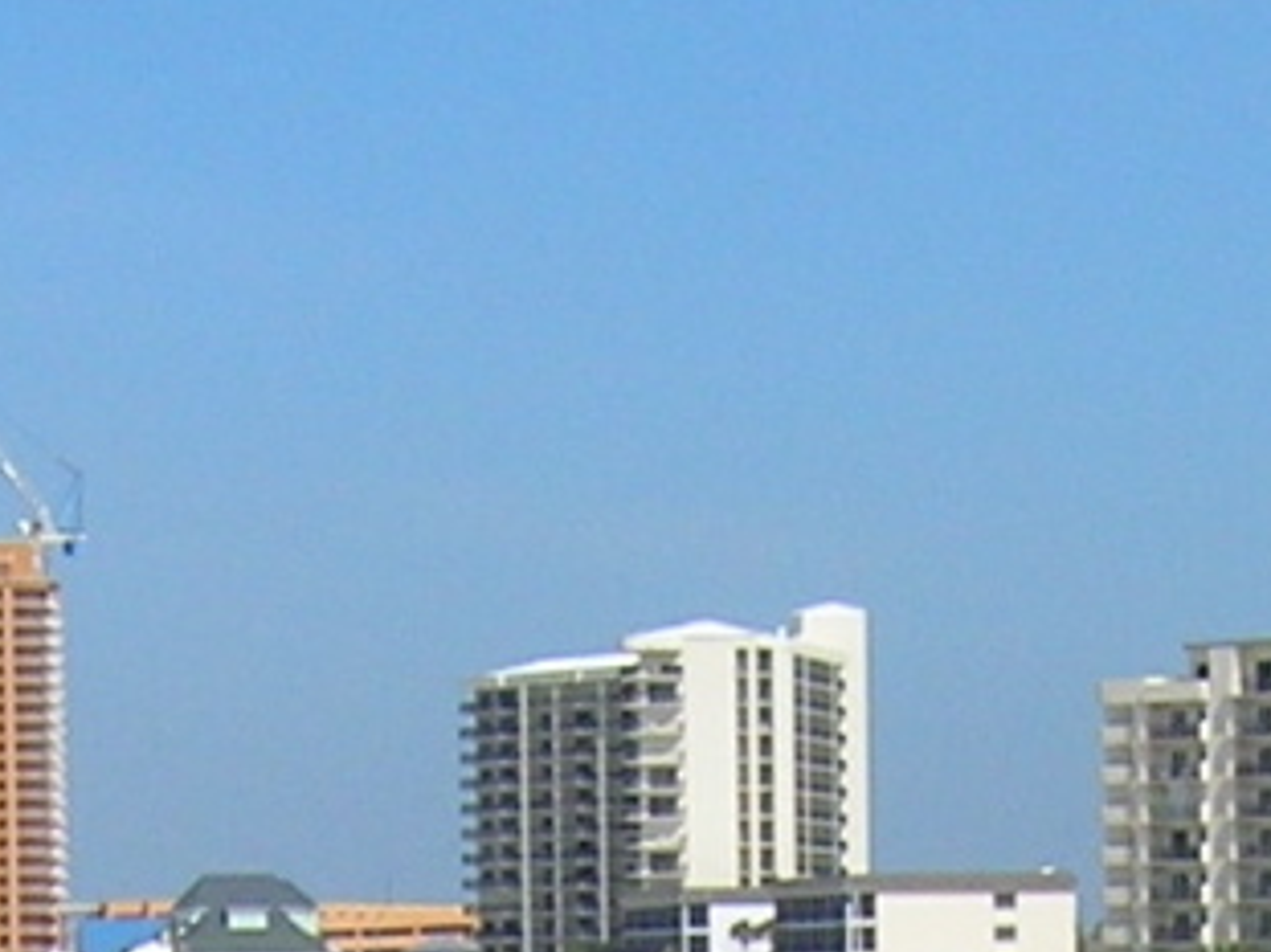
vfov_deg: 6.5
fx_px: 8038
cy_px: 2170
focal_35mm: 219
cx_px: 858
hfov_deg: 9.0
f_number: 4.9
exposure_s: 1/546
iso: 50
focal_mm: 5.7
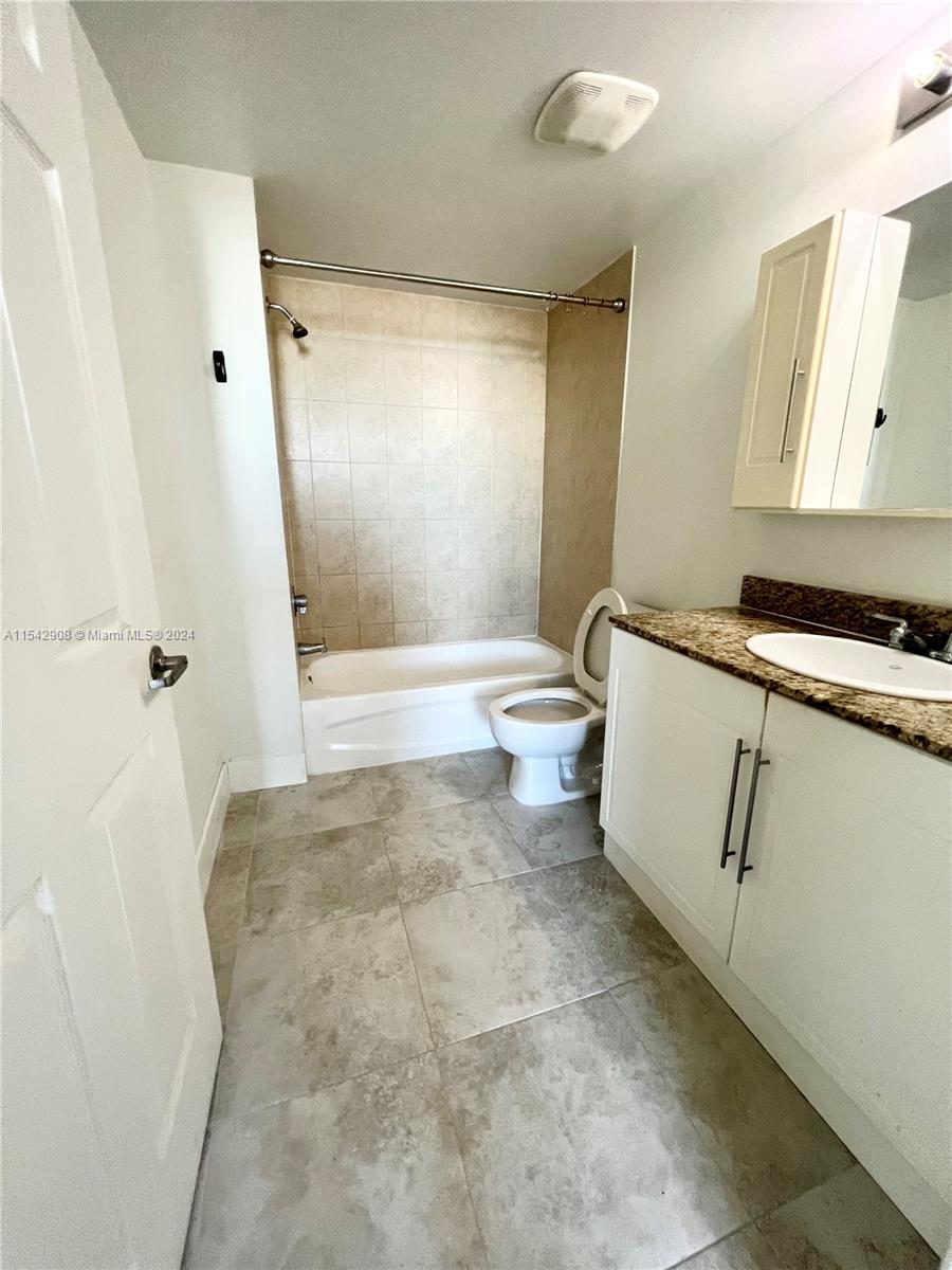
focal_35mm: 13
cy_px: 635
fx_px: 477
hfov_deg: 89.9
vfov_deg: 106.2
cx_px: 476
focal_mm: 1.57
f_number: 1.8
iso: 250
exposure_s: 1/75
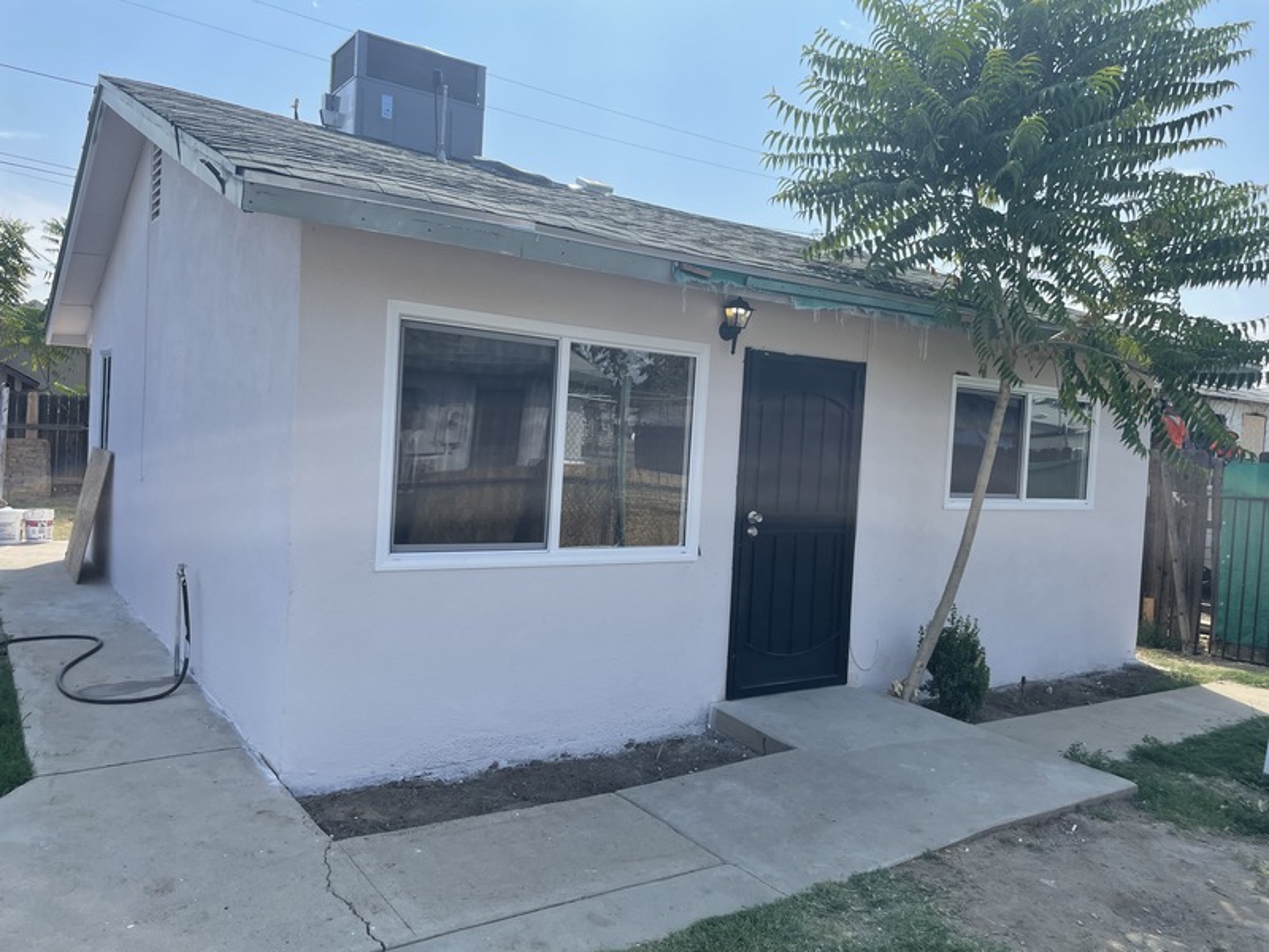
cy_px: 476
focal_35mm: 26
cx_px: 634
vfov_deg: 53.1
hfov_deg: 67.3
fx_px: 953
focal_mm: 4.2
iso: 32
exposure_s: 1/1770
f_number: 1.6
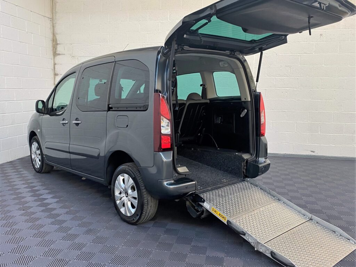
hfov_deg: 67.3
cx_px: 178
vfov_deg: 53.1
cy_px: 134
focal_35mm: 26
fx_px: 267
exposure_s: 1/50
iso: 64
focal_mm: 4.25
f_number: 1.8
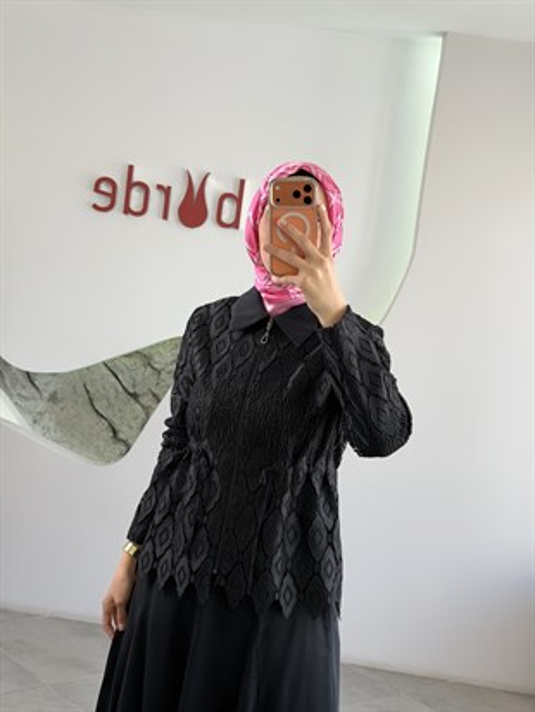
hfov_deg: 30.3
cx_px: 268
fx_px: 989
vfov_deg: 39.6
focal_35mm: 48
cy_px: 356
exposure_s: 1/225
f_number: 1.78
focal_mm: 6.76
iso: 50
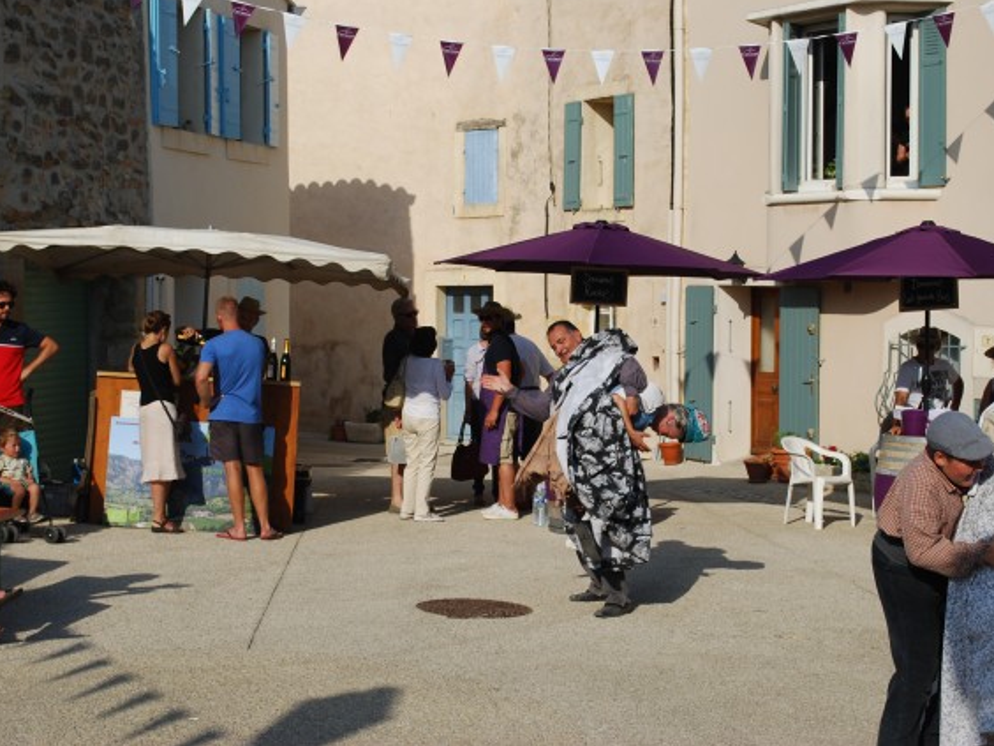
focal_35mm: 59
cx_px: 497
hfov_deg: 32.7
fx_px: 1694
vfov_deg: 24.8
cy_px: 369
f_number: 9
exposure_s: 1/320
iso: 100
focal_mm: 36
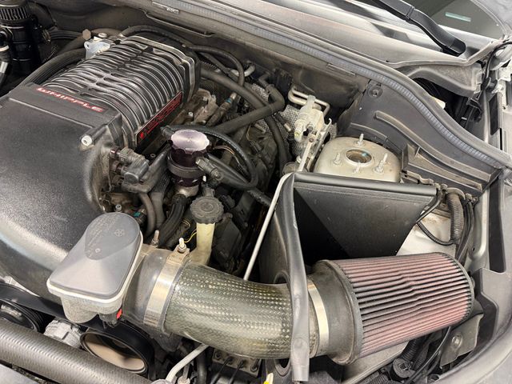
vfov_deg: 56.8
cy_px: 192
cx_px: 256
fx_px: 355
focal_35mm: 24
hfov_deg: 71.6
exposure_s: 1/60
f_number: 1.78
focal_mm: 6.76
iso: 320
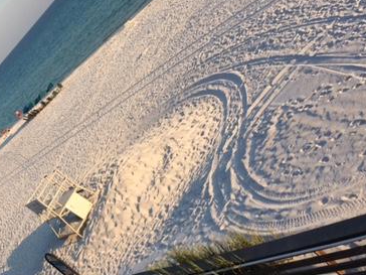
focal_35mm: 51
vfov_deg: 28.5
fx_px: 539
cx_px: 54
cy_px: 154
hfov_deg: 35.8
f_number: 2.2
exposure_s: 1/1130
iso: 32
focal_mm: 4.15
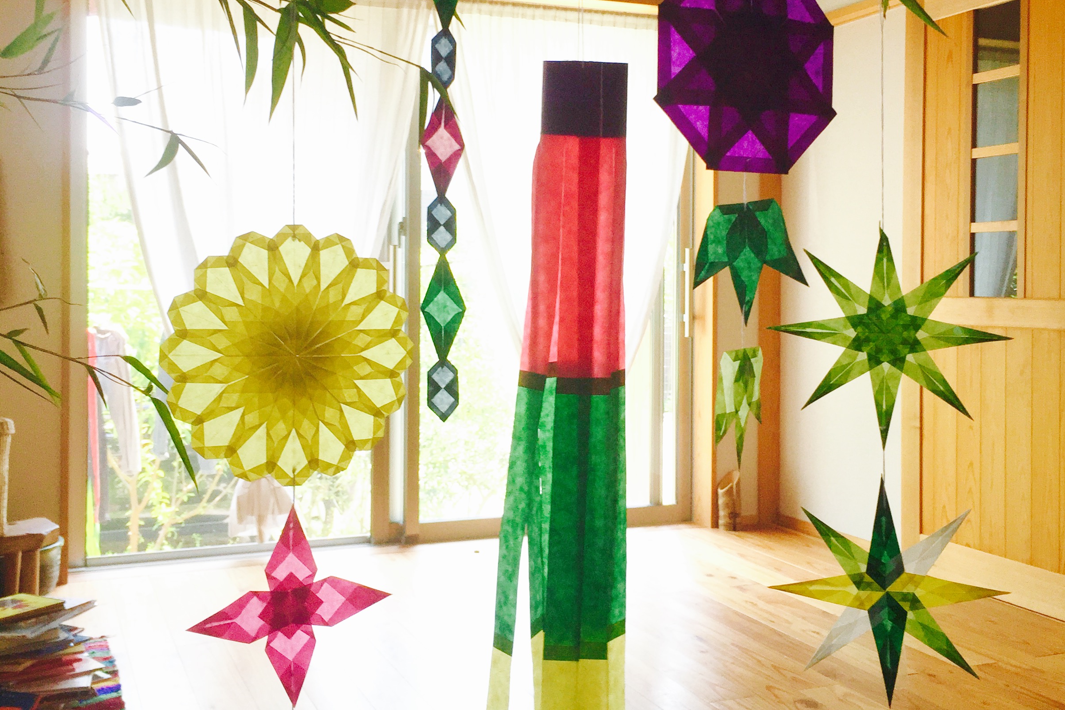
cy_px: 286
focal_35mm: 41
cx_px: 539
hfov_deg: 47.4
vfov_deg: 32.5
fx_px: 1213
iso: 32
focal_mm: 4.15
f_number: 2.2
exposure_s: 1/120
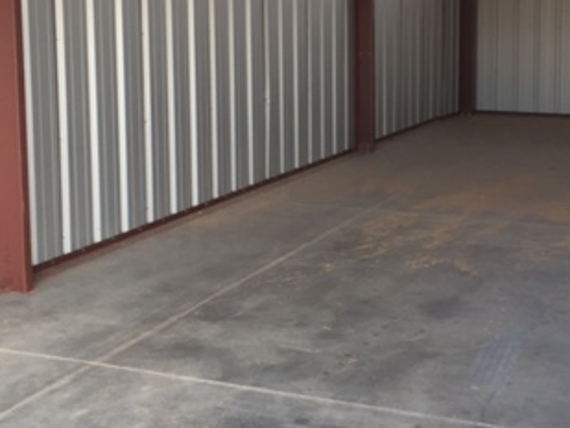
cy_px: 111
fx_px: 988
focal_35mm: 60
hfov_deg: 31.9
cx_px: 380
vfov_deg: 24.2
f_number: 2.2
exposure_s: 1/120
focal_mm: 4.15
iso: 50
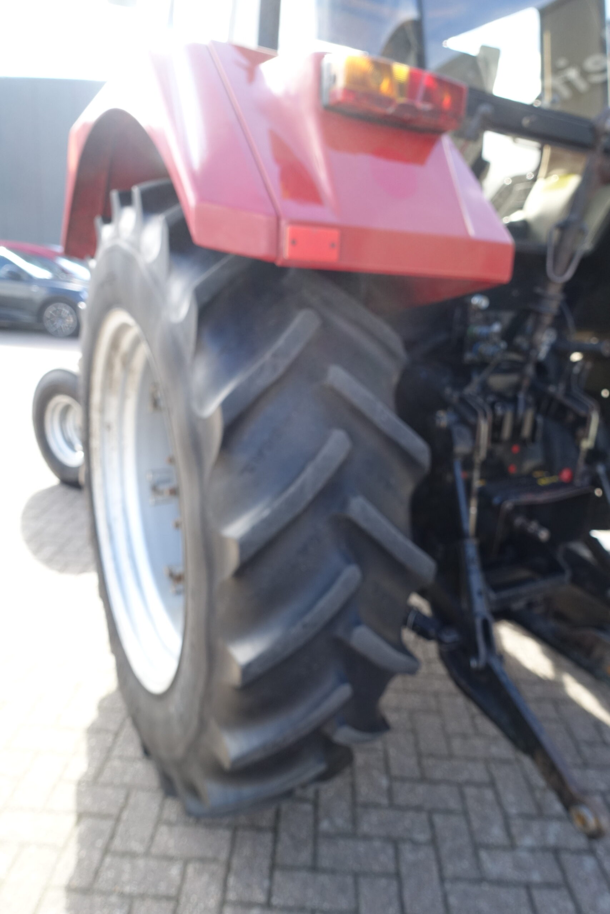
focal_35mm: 24
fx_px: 610
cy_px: 457
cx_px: 305
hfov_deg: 53.1
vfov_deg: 73.7
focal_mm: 8.8
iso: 250
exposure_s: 1/200
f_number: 4
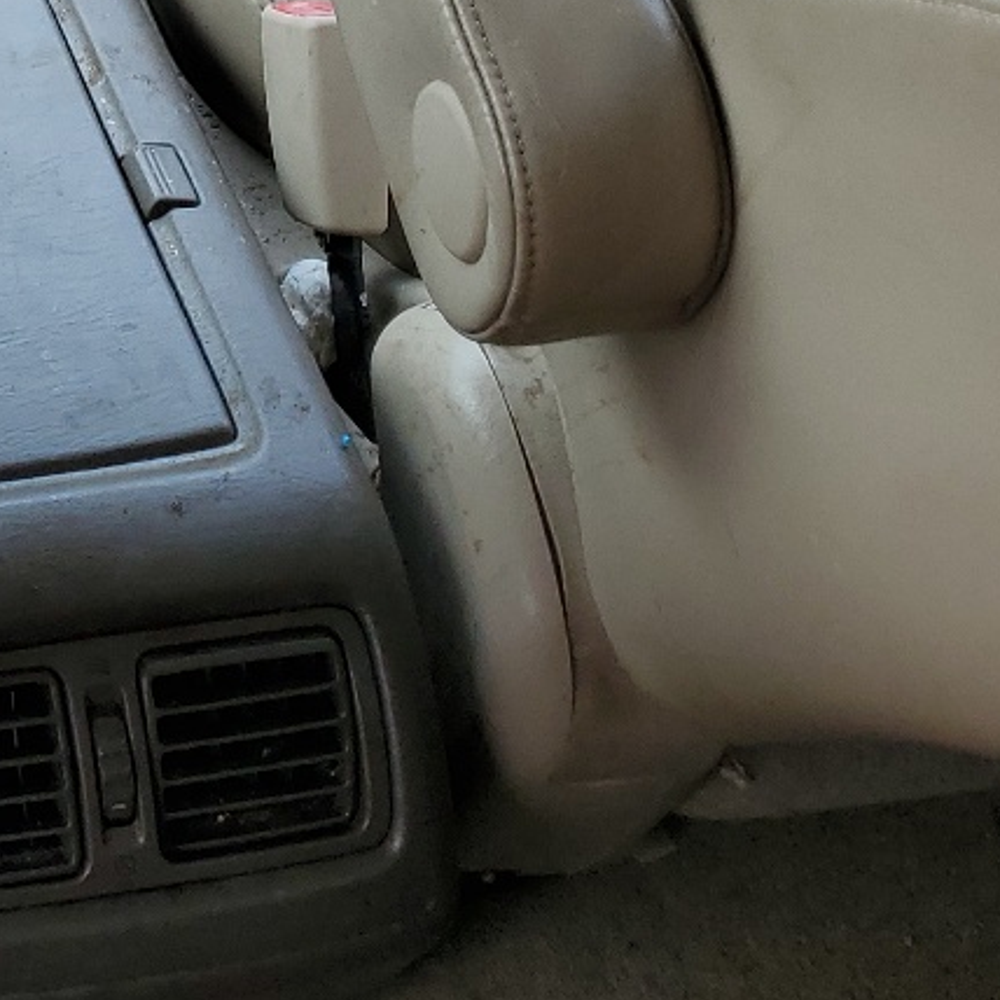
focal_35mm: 86
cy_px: -388
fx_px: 2811
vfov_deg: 18.4
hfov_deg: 18.3
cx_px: -432
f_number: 1.5
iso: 50
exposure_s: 1/500
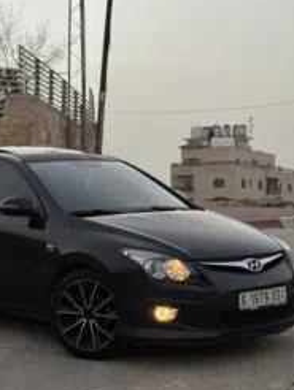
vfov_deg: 24.6
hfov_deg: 18.8
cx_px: 86
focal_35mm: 78
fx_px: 882
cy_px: 82
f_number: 1.78
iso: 80
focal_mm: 6.86
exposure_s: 1/229
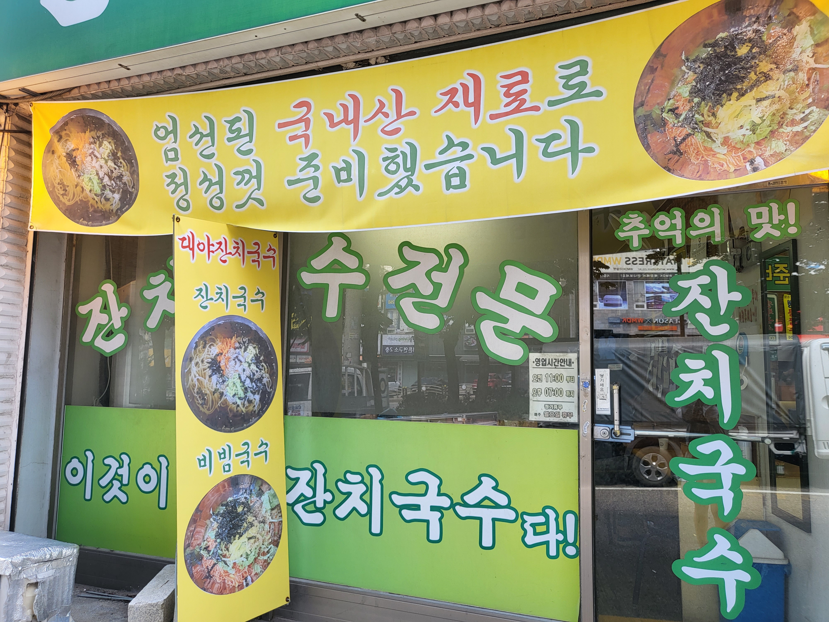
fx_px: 623
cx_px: 414
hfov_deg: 67.3
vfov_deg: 53.1
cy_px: 311
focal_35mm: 26
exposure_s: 1/237
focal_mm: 4.25
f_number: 1.8
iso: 50
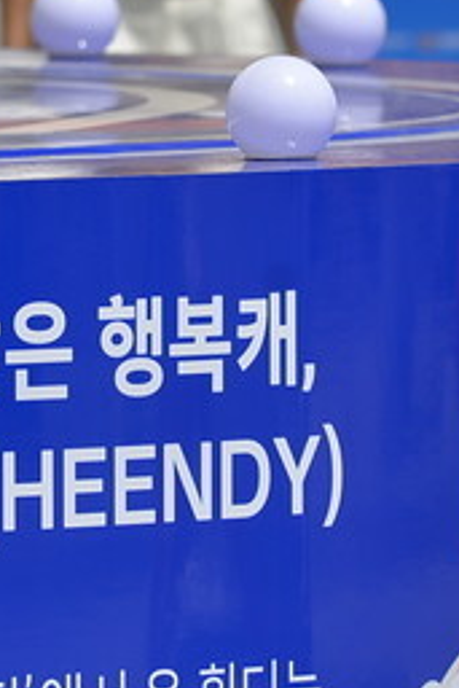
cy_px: 262
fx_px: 14304
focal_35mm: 749
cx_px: 54
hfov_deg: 1.8
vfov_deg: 2.8
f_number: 5.6
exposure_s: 1/1250
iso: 125
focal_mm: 200
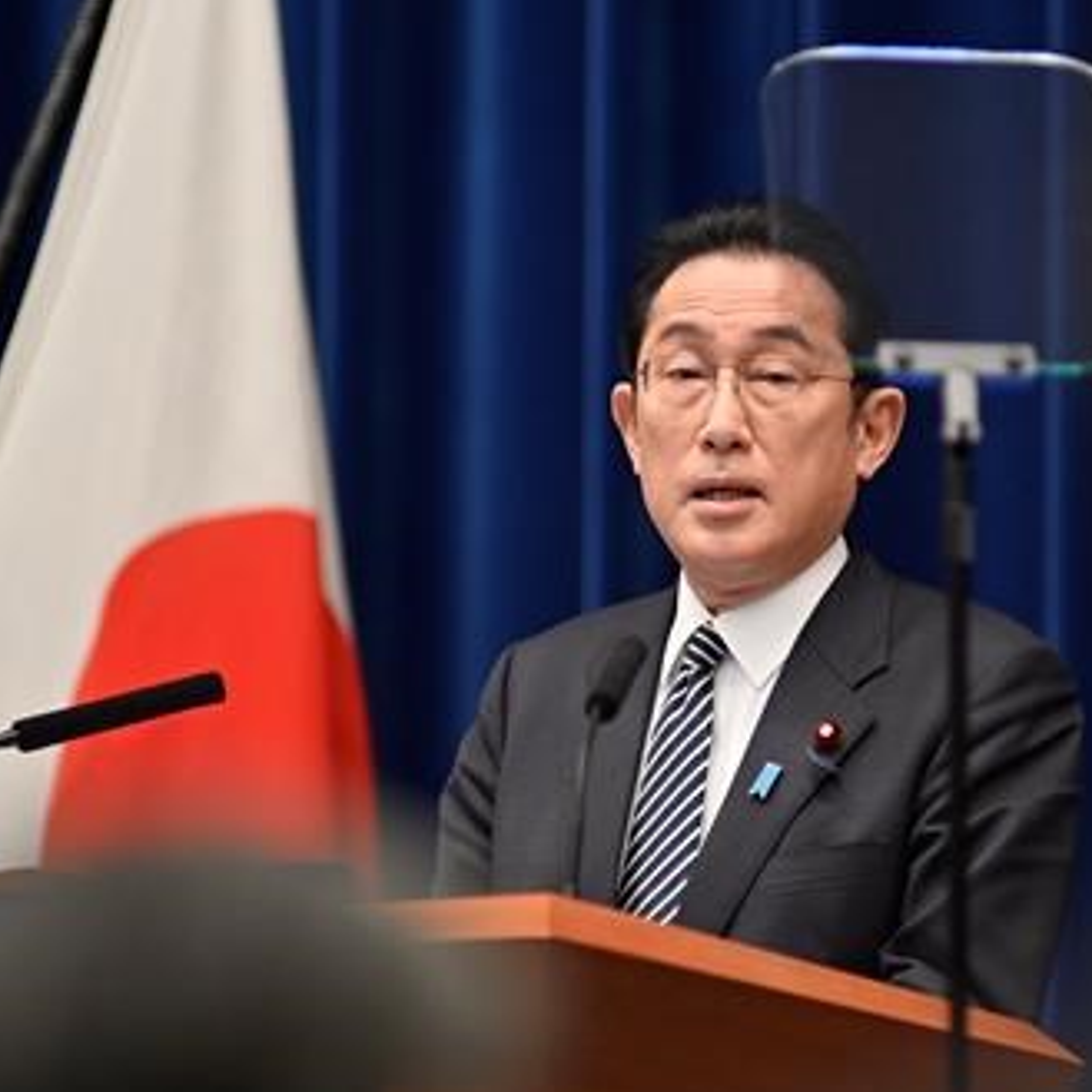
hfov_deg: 3.5
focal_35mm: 503
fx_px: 17952
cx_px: 757
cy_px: 583
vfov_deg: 3.5
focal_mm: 300
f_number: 4
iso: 1600
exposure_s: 1/500
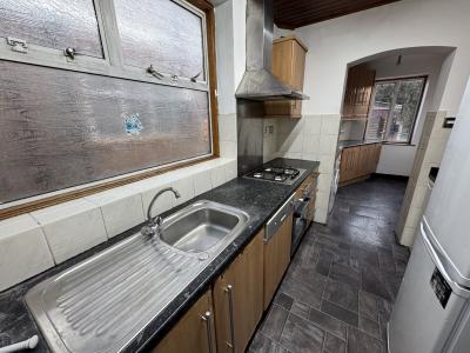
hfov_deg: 102.1
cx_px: 235
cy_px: 176
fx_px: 190
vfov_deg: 85.7
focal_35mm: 14
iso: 160
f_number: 2.2
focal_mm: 2.22
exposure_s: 1/100
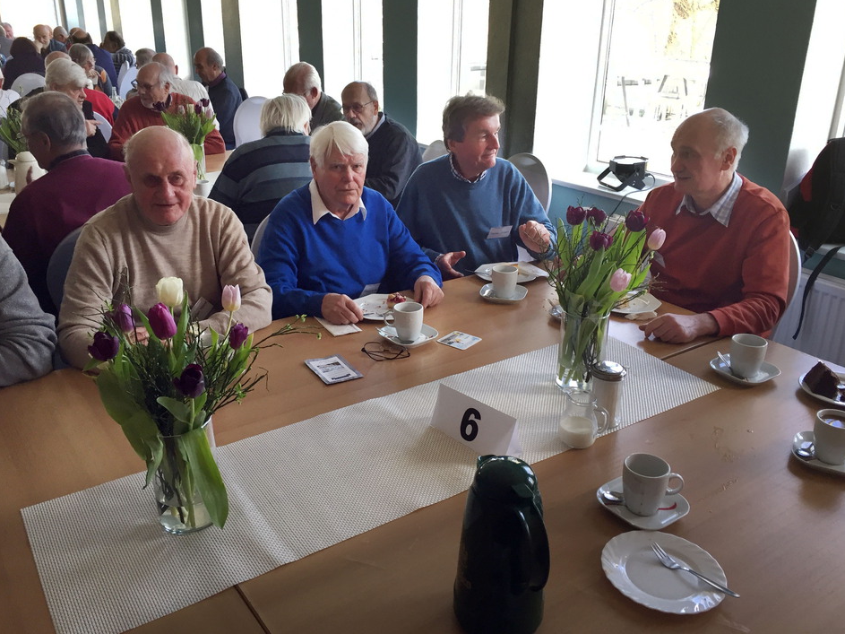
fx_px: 757
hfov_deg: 58.4
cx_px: 418
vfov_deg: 45.4
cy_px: 306
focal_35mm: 31
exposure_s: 1/33
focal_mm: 4.15
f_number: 2.2
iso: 100
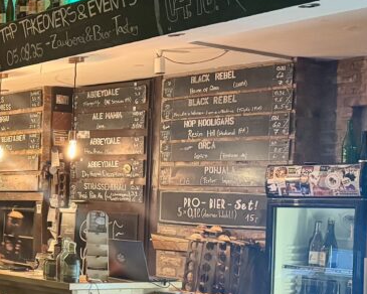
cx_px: -138
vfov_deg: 19.8
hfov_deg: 21.8
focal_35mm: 77
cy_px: 195
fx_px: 836
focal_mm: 6.76
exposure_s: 1/33
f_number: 1.78
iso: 800
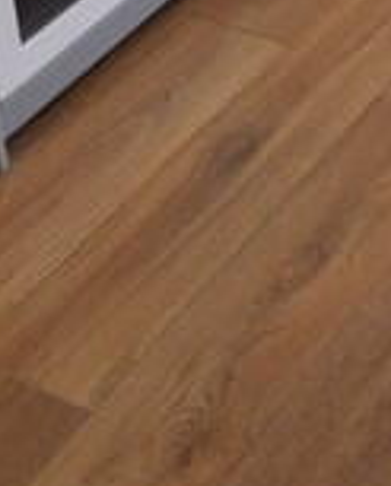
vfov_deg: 15.6
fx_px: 1356
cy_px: -516
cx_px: 699
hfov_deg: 14.5
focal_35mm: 94
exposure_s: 1/80
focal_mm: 10
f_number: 4.5
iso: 400
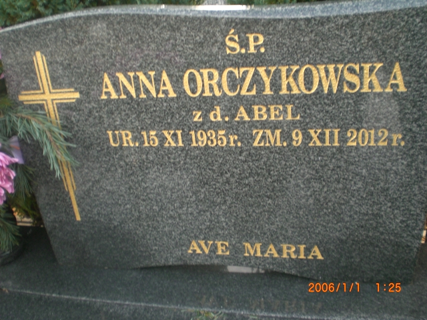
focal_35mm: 38
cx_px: 214
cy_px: 160
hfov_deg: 49.0
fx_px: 469
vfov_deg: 37.7
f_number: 3.1
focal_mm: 6.3
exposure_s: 1/80
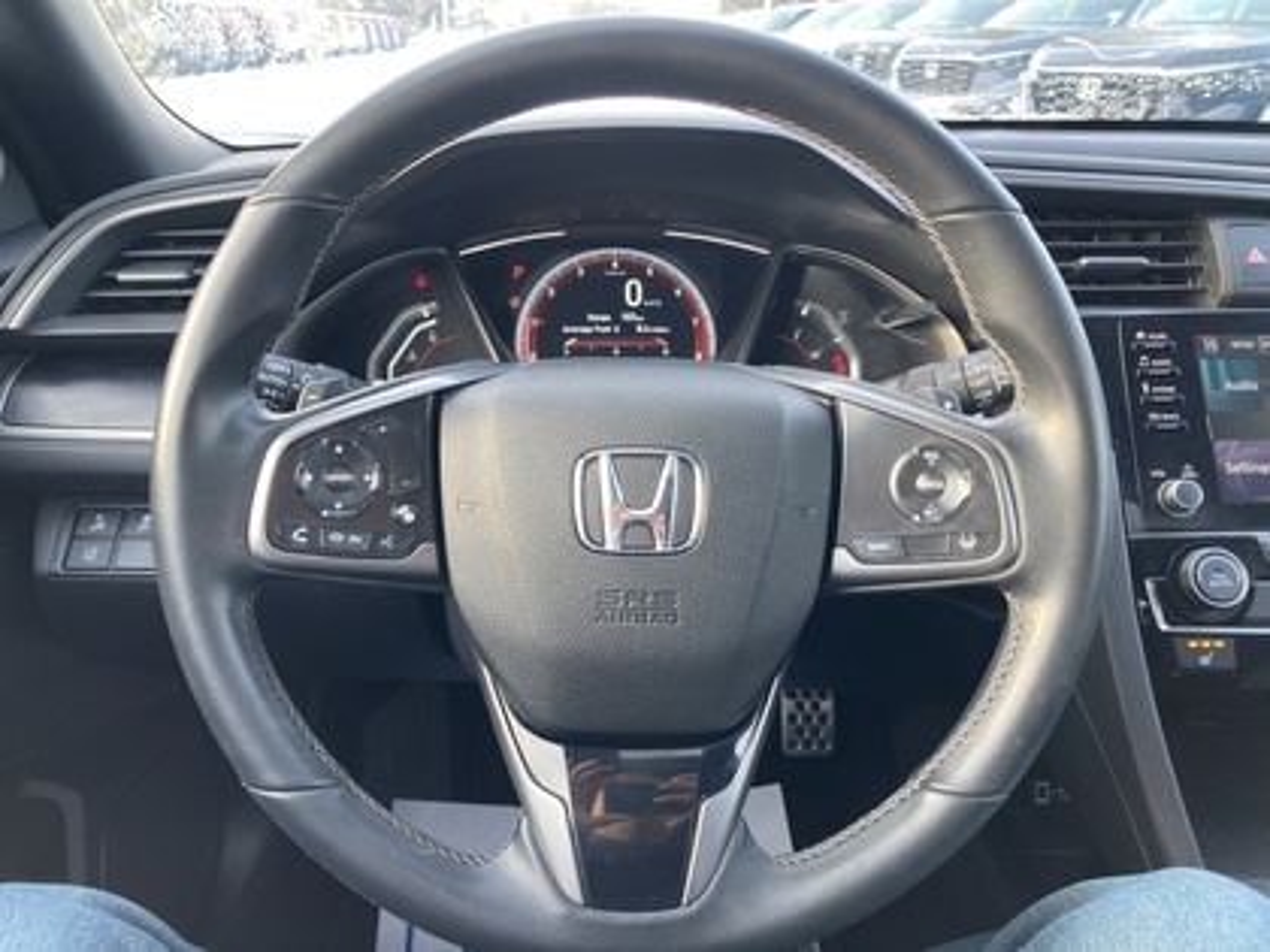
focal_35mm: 28
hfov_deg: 63.4
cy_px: 476
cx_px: 635
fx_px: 1027
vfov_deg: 49.7
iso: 80
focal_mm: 3.99
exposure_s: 1/60
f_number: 1.8
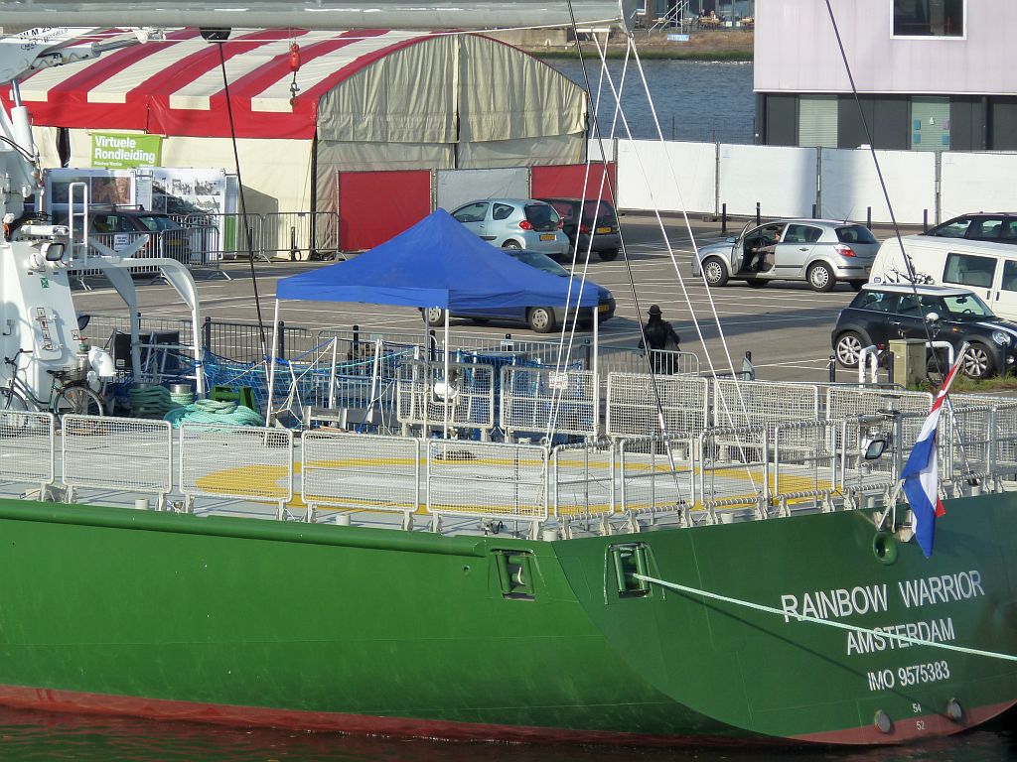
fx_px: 6170
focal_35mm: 210
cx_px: 508
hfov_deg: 9.4
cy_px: 381
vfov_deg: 7.1
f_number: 5
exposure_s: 1/500
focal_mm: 34.4
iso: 125
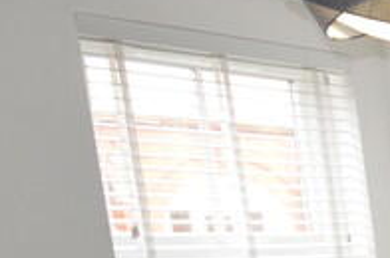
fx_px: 977
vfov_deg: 13.9
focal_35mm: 90
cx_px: 969
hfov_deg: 14.1
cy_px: 412
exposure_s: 1/125
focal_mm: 11.5
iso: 720
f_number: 5.6
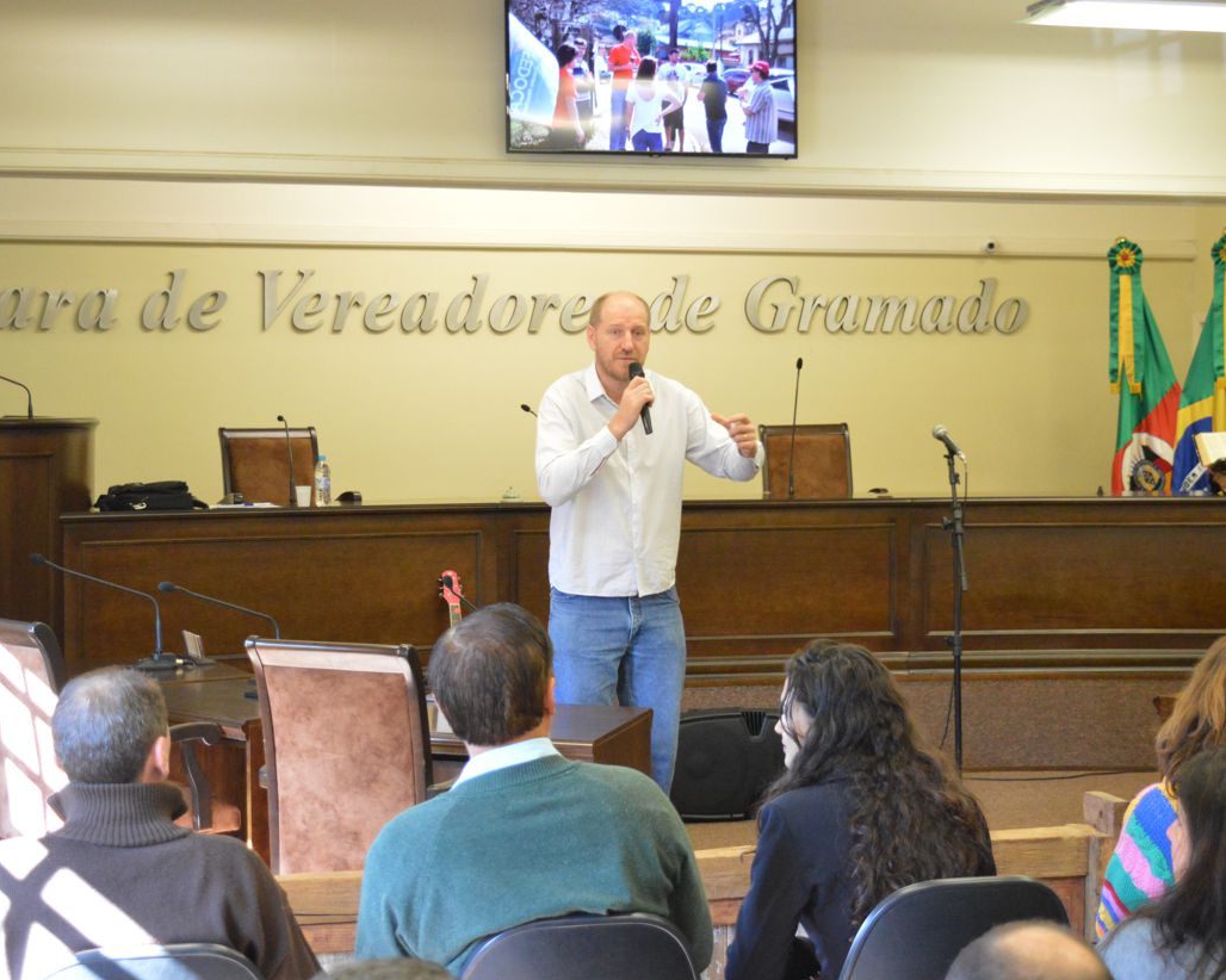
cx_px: 668
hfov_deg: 29.1
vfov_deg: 23.5
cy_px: 486
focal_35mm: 65
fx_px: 2358
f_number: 6.3
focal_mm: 38
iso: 3200
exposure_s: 1/100
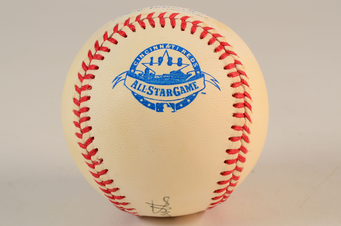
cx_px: 170
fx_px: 780
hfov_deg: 24.7
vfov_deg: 16.5
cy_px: 113
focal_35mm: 82
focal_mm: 55
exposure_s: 1/160
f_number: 14
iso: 200
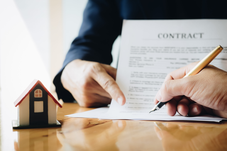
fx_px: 334
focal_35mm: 53
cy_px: 76
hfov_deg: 37.5
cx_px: 114
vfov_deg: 25.5
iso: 1250
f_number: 4
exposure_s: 1/500
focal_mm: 35
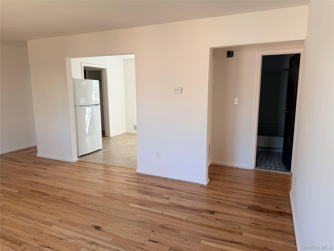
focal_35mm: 24
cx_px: 167
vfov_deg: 56.8
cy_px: 126
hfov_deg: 71.6
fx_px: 232
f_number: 1.78
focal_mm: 6.76
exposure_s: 1/121
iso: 125
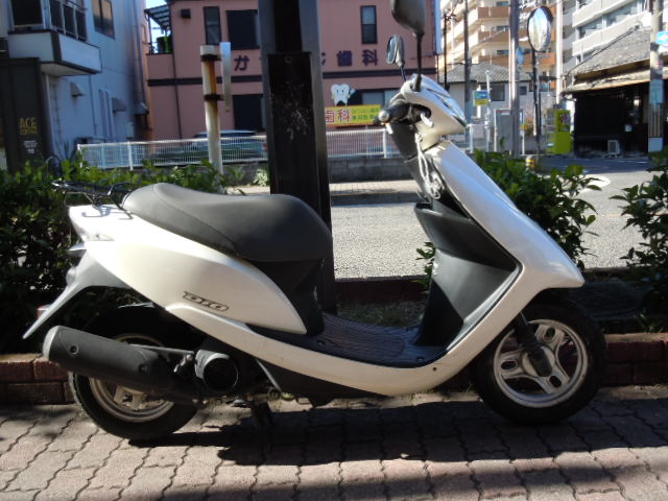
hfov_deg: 55.4
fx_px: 637
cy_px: 250
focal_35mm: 33
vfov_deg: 42.9
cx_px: 334
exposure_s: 1/200
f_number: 4
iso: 100
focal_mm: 5.9
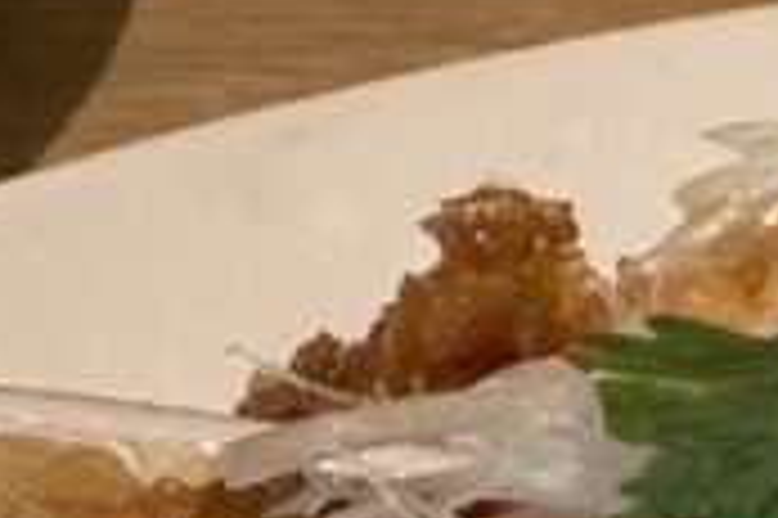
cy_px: 1090
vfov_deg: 8.7
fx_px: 3195
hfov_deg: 13.2
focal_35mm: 148
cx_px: 1124
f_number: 2.2
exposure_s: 1/81
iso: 200
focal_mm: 2.22
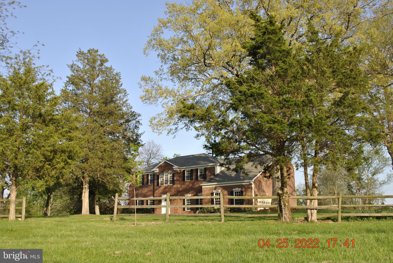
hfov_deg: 49.5
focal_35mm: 39
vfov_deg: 34.3
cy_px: 132
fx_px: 426
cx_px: 196
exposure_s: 1/200
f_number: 6.3
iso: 100
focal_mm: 26
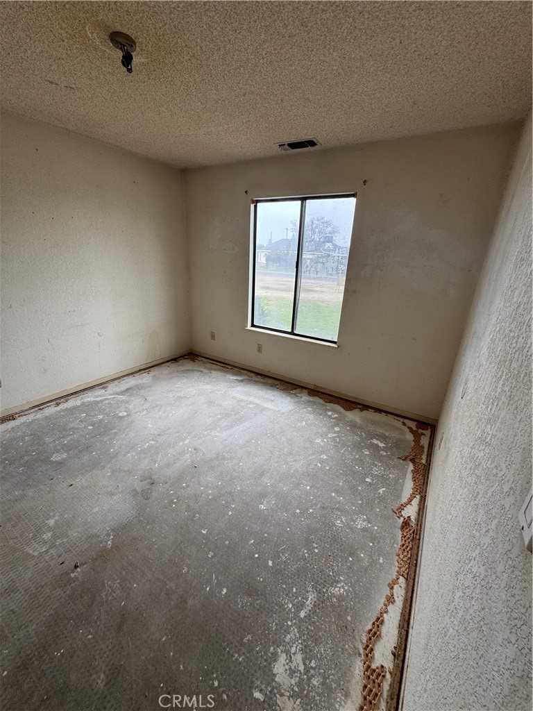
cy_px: 356
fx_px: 287
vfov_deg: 102.1
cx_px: 266
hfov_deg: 85.7
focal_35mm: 14
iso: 64
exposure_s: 1/99
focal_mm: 2.22
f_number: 2.2
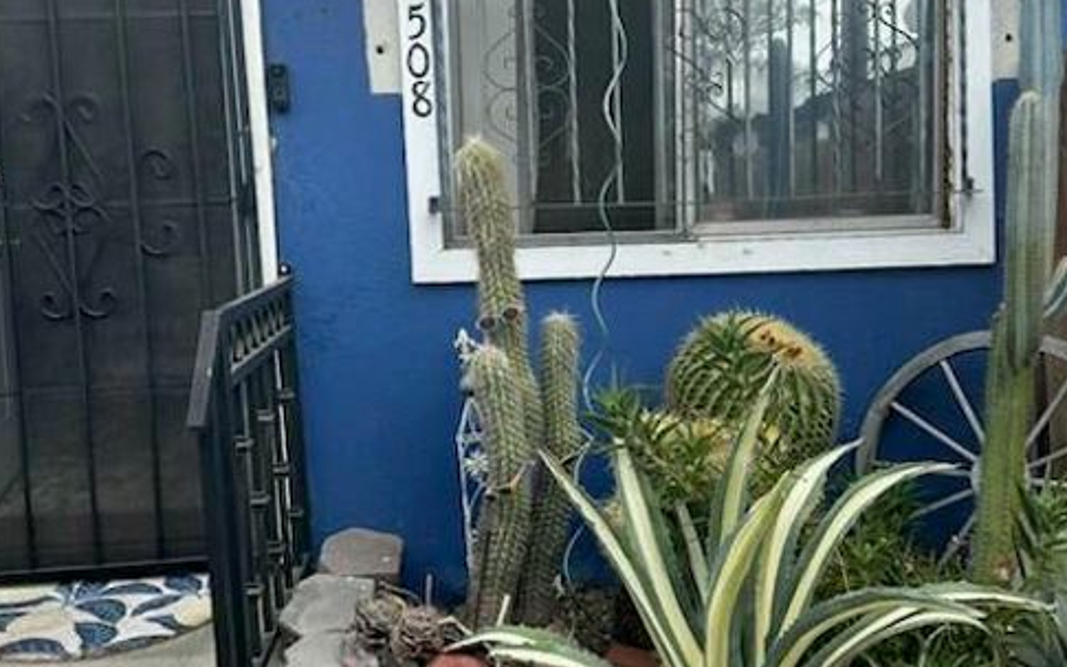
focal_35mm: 35
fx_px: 1018
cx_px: 537
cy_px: 292
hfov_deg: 55.3
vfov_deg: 36.2
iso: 80
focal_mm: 6.86
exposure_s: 1/1072
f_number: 1.78
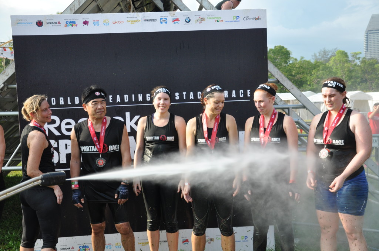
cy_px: 126
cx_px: 190
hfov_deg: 41.2
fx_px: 505
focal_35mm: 48
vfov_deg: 28.0
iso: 400
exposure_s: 1/640
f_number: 4.2
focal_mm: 32
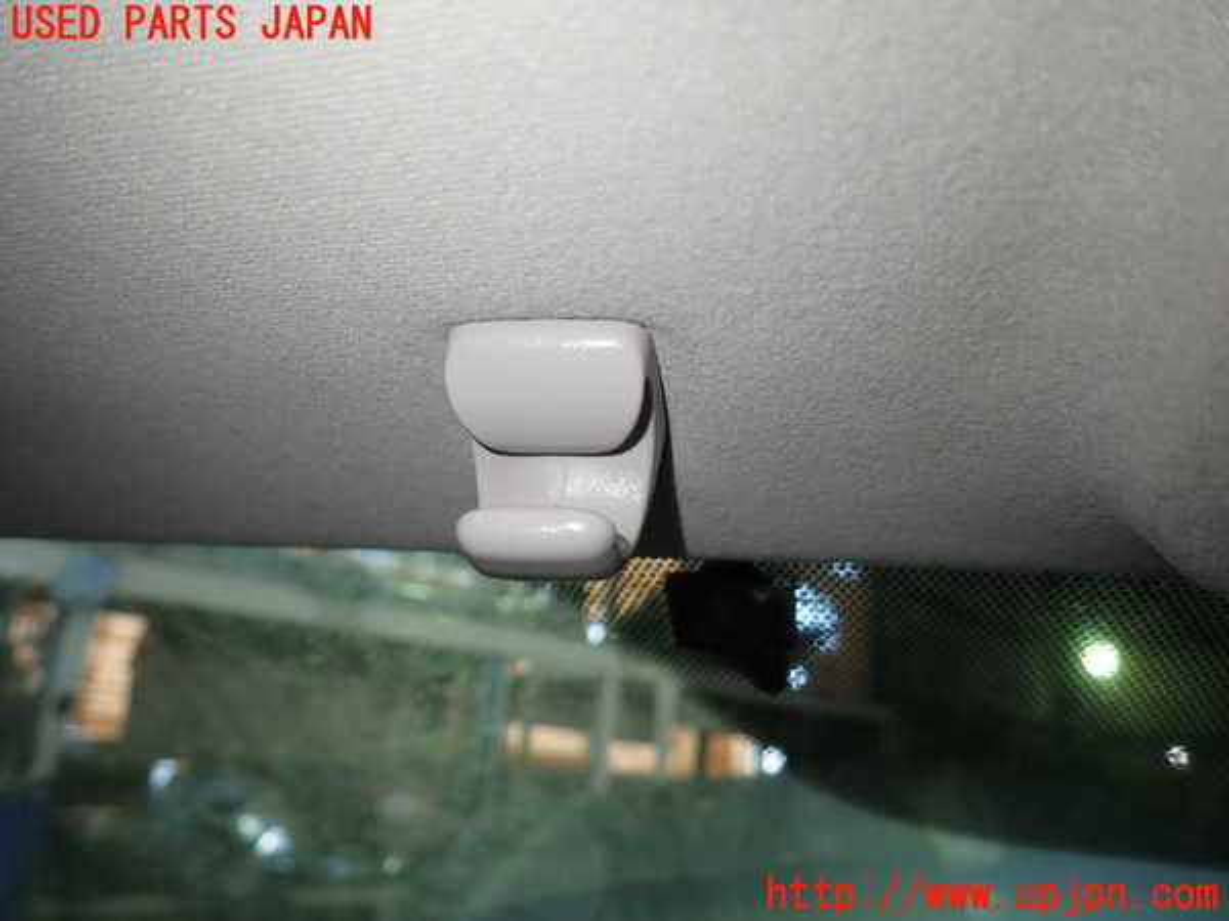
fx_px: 888
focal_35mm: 25
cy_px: 460
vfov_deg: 54.9
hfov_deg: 69.4
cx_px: 614
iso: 160
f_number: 2
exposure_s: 1/60
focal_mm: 4.5
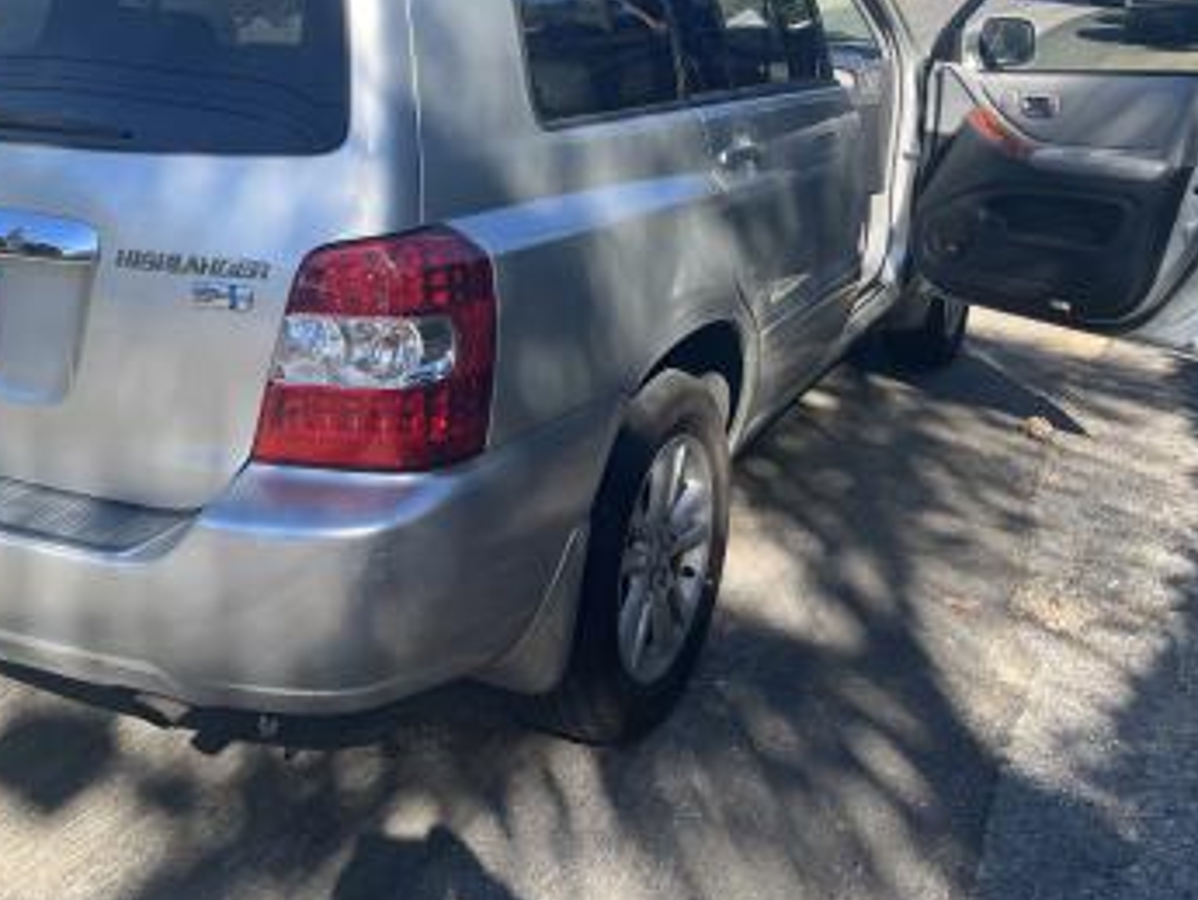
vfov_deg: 37.3
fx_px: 1316
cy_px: 295
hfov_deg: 48.9
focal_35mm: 38
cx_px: 549
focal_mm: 5.1
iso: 50
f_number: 1.6
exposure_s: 1/1018
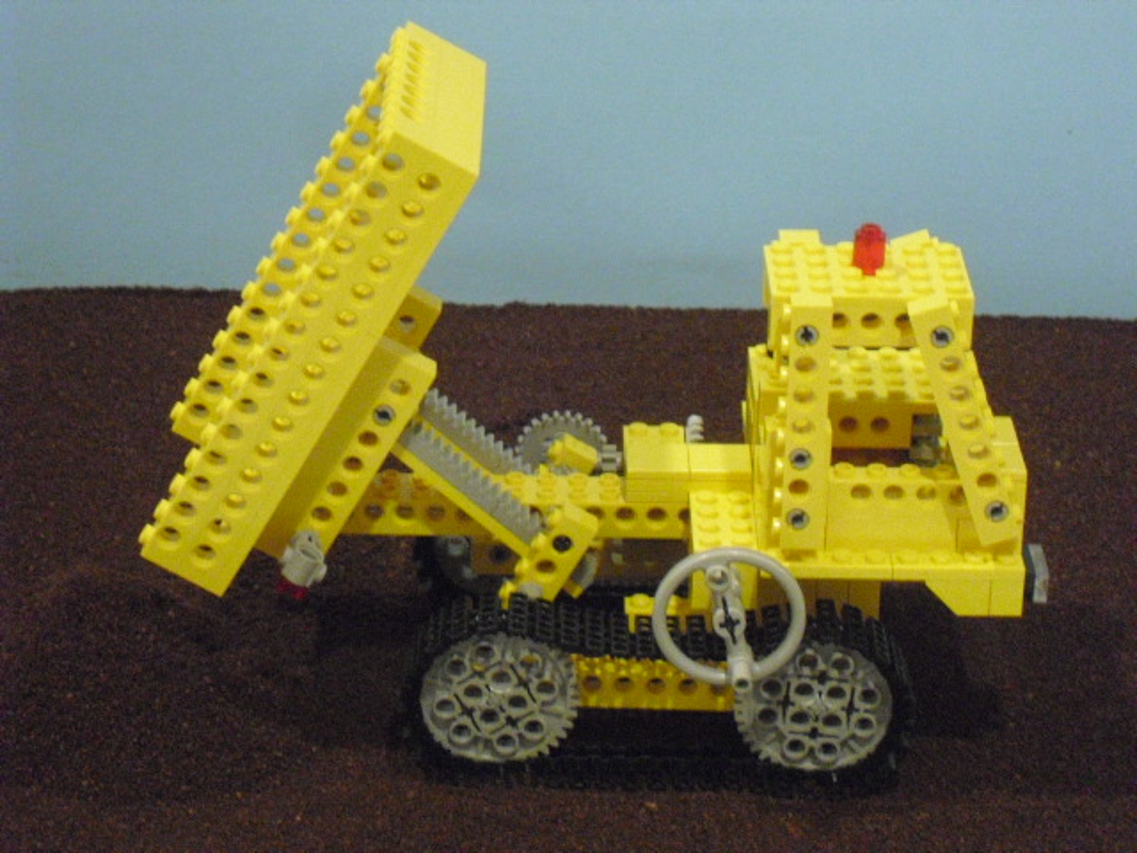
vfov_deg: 13.8
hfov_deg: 18.4
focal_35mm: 107
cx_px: 568
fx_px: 3515
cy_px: 426
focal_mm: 18.9
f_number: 5.6
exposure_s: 1/8
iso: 800
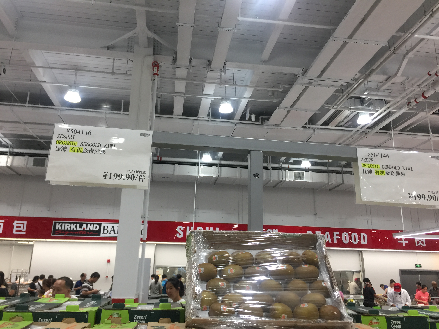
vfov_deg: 48.2
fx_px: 368
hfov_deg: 61.7
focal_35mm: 29
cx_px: 220
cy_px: 164
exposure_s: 1/50
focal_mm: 4.15
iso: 40
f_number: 2.2
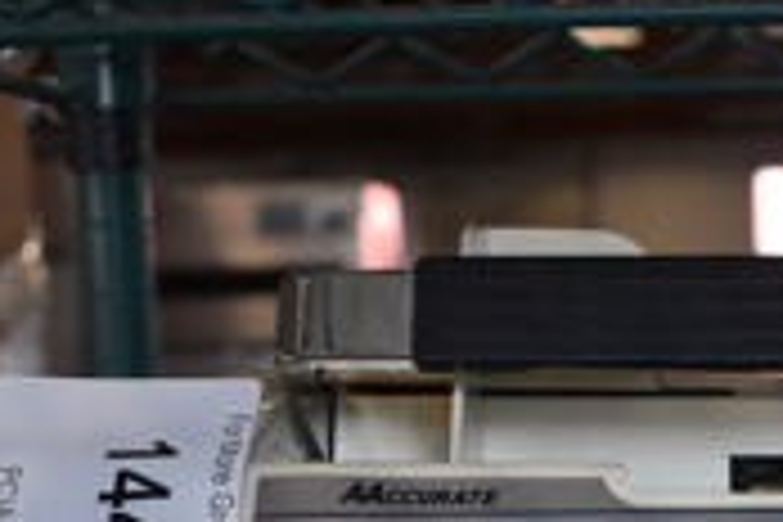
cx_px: 711
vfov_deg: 12.4
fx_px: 2284
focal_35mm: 105
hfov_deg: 19.1
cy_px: 770
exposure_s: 1/250
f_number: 3.8
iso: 400
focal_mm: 20
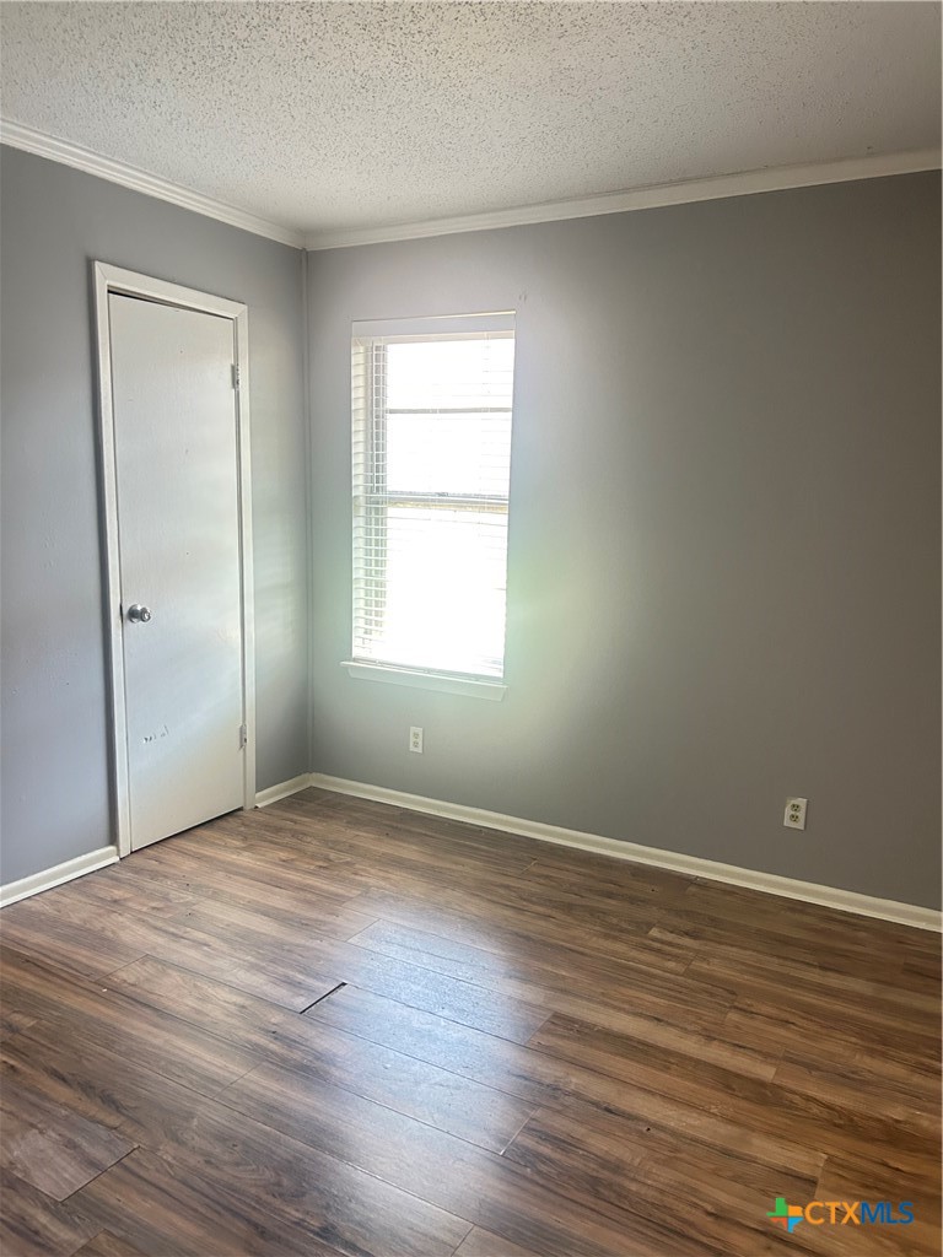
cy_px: 628
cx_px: 472
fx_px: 944
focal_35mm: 26
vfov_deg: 67.3
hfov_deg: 53.1
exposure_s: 1/60
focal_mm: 5.7
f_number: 1.5
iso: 250
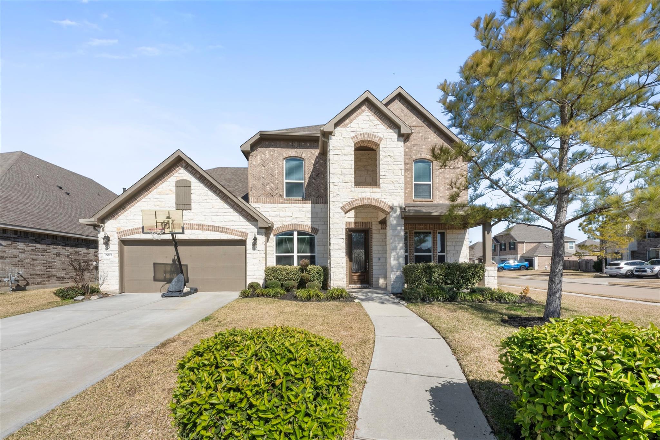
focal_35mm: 14
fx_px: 257
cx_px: 330
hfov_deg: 104.3
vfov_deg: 81.2
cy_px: 220
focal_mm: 14
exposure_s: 1/80
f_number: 9
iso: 800
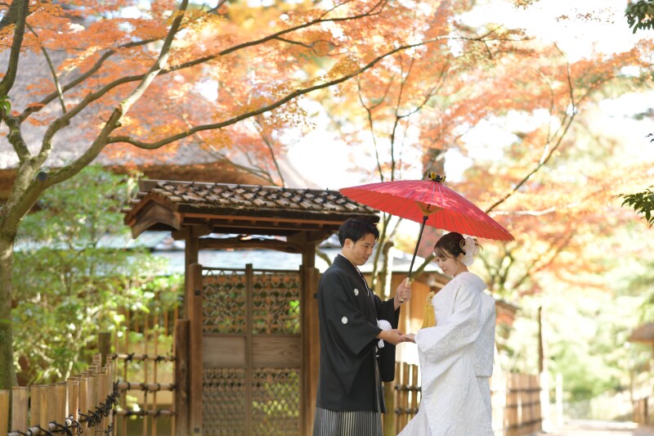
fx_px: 1907
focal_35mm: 105
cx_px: 327
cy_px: 218
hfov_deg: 19.5
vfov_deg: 13.0
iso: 100
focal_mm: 105
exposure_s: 1/100
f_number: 2.2
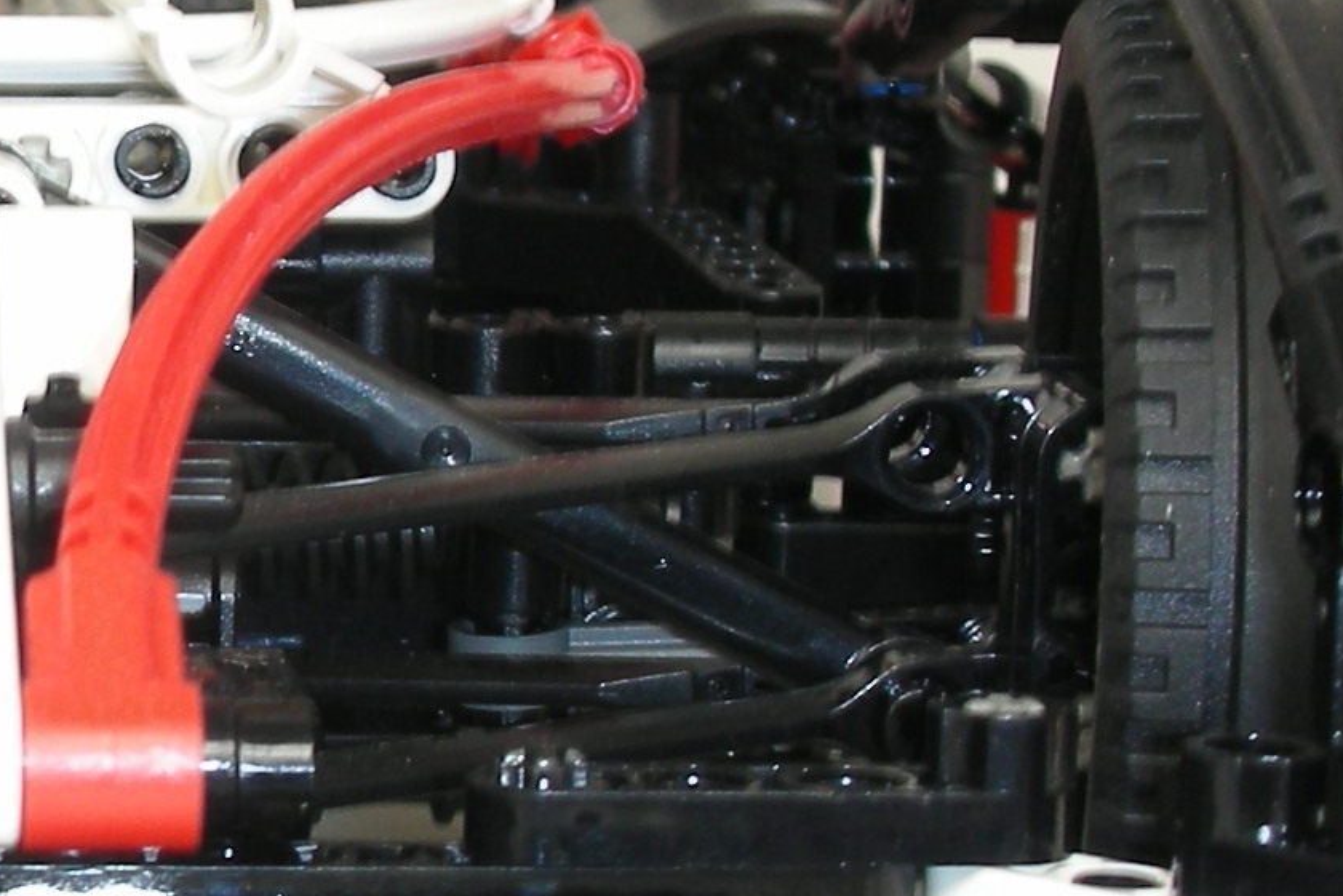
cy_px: 474
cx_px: -261
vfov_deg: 11.2
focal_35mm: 122
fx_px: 4551
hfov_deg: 16.1
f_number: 3
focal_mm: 5.8
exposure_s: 1/30
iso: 50
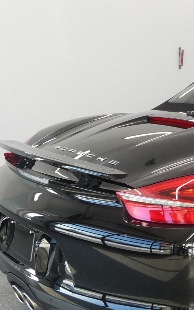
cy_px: 185
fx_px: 516
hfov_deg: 19.5
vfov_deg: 33.4
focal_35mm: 61
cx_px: 259
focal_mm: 4.7
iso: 100
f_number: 3.3
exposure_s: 1/50
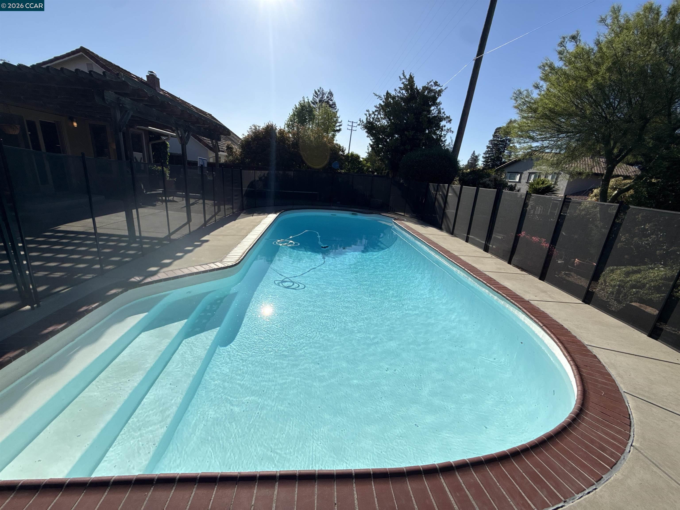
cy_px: 255
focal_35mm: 14
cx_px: 340
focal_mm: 2.22
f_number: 2.2
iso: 50
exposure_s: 1/3891
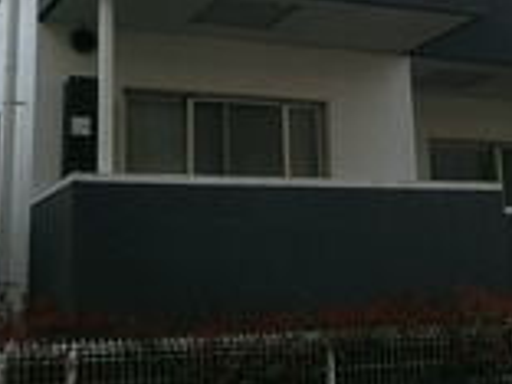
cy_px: 26
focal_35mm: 73
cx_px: 358
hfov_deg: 26.5
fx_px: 1080
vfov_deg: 19.7
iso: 80
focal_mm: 4.06
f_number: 6.9
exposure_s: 1/250
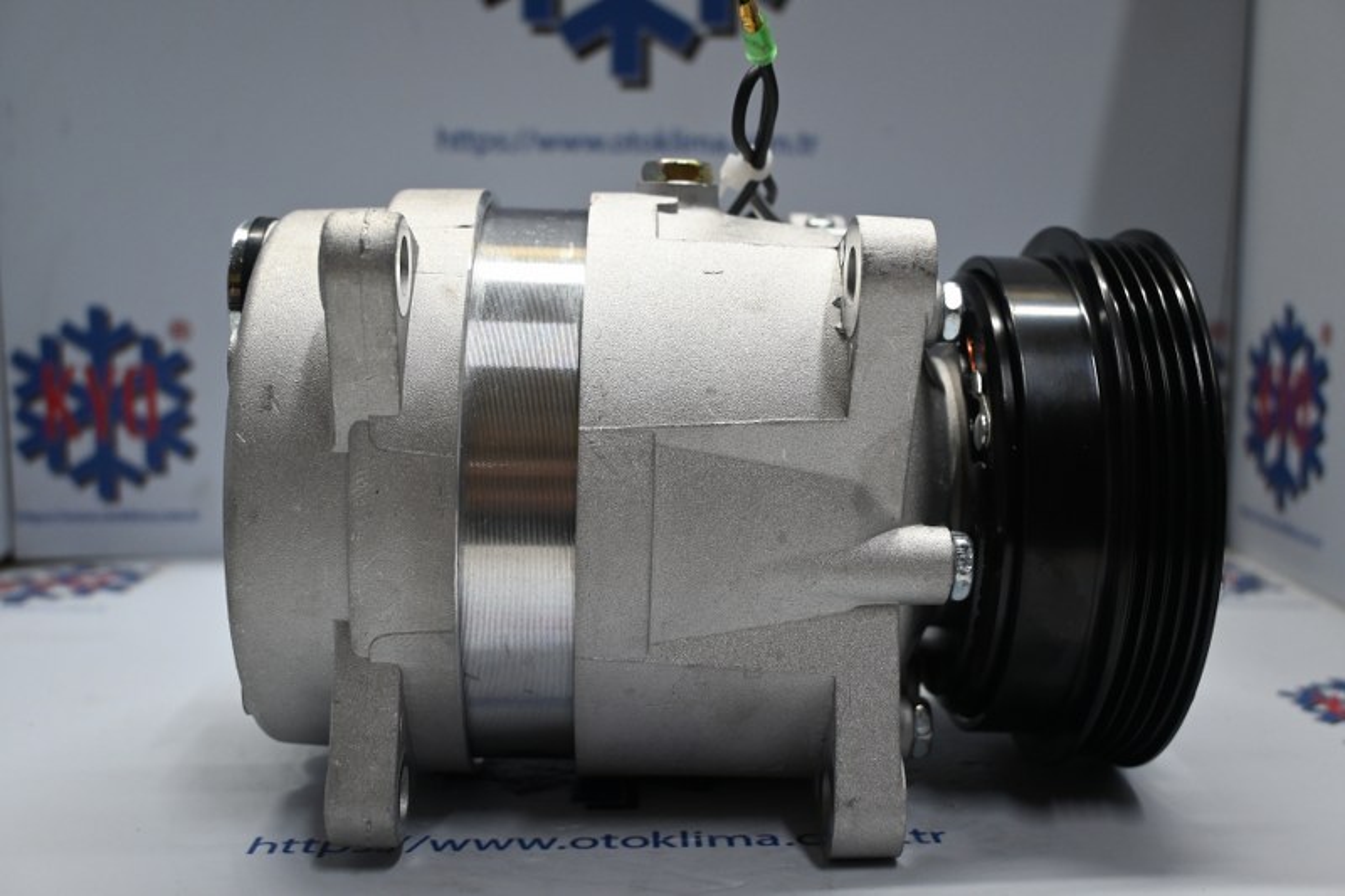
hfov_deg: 51.3
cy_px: 448
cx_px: 672
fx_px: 1401
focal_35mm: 38
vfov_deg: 35.5
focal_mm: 25
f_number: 4.2
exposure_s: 1/125
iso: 800
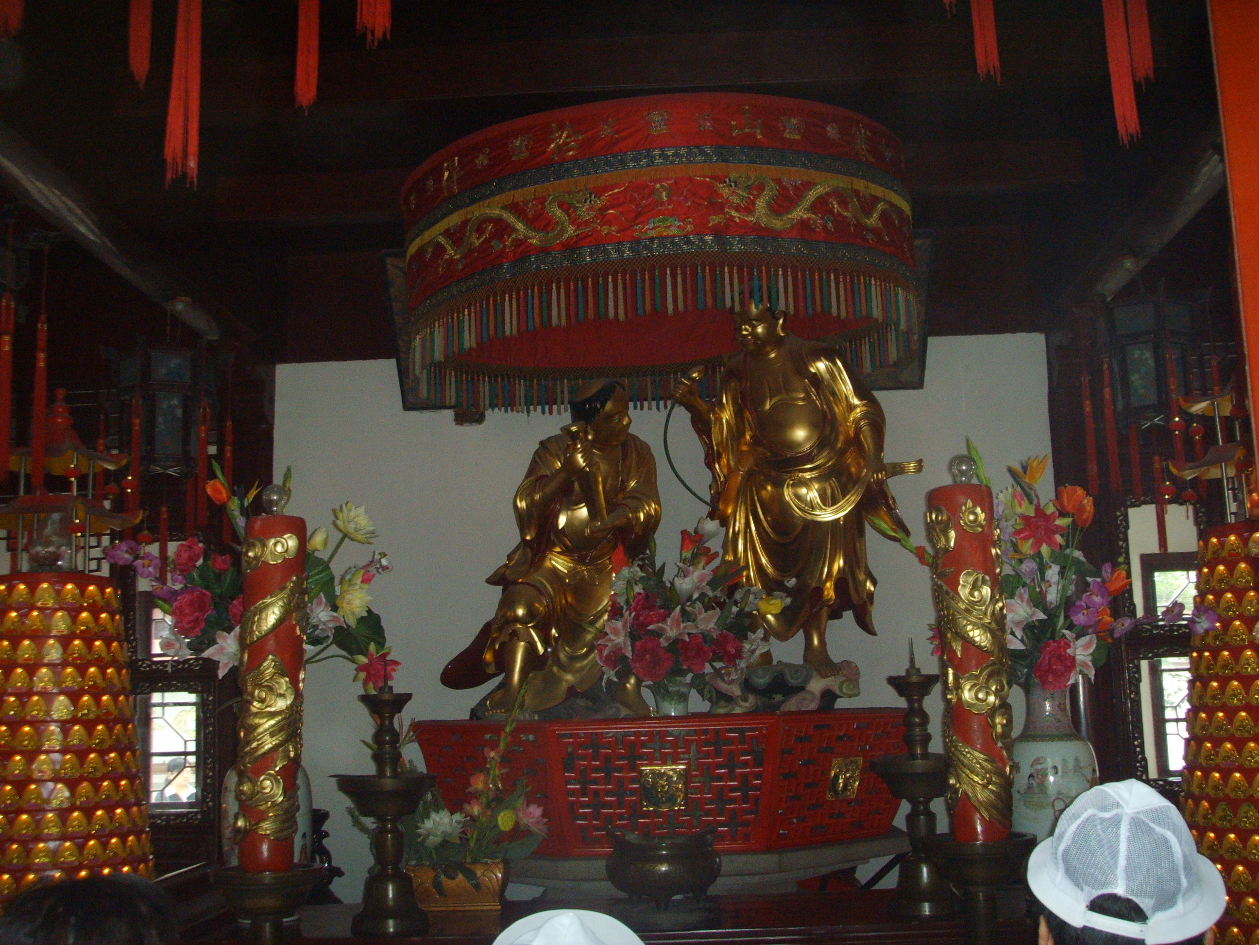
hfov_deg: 47.9
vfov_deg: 36.8
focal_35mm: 39
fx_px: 1418
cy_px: 472
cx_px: 630
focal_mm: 6.6
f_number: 3.5
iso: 209
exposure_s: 1/45
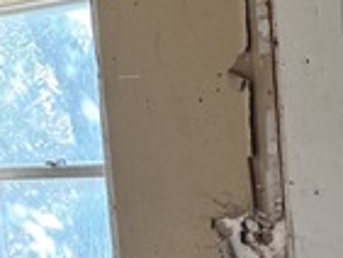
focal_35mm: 109
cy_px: 295
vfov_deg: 13.3
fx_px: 1081
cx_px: 314
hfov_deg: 17.7
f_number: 1.78
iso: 200
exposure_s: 1/73
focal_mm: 6.76
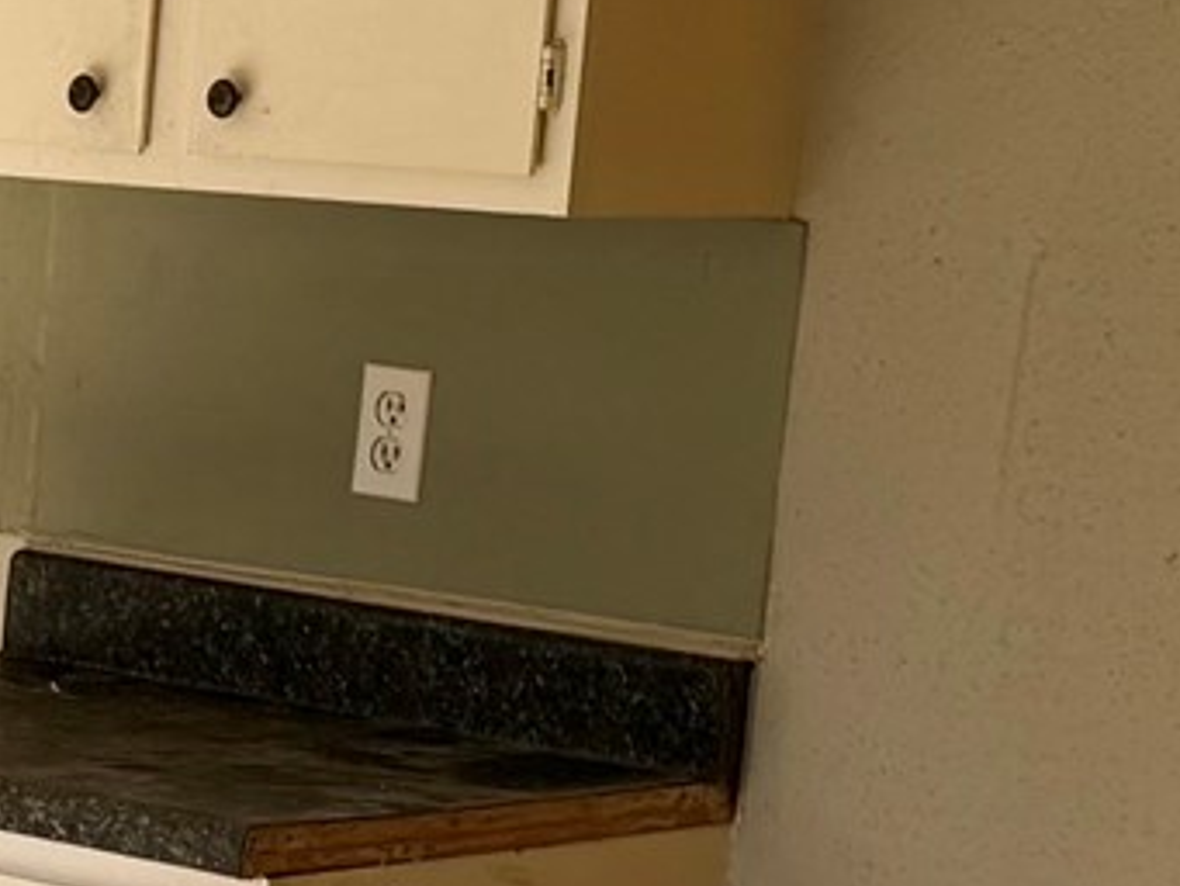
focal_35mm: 144
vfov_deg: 10.2
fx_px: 4910
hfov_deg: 13.2
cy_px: 831
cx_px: -394
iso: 80
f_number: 1.78
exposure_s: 1/1018
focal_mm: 6.76
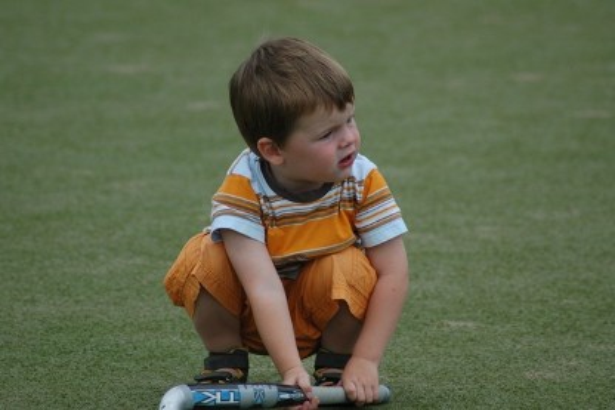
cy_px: 205
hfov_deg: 4.6
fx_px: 7684
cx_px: 308
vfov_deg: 3.1
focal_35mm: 450
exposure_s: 1/500
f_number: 5.6
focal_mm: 300
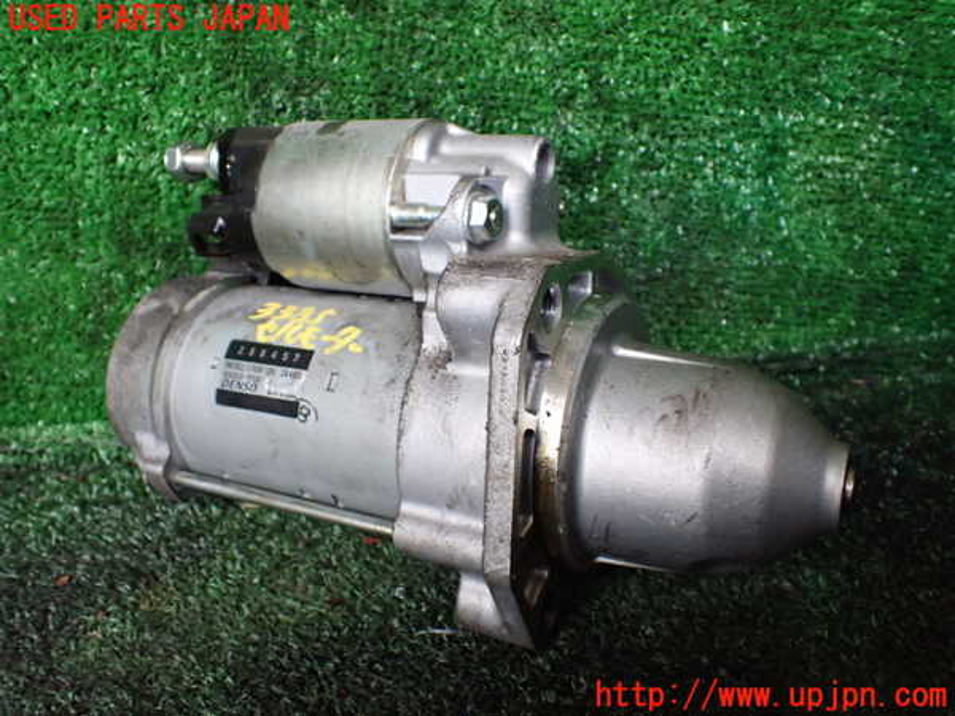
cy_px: 358
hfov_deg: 60.0
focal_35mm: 30
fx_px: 828
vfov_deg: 46.8
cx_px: 478
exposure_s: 1/125
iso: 640
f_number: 2.3
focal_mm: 5.4
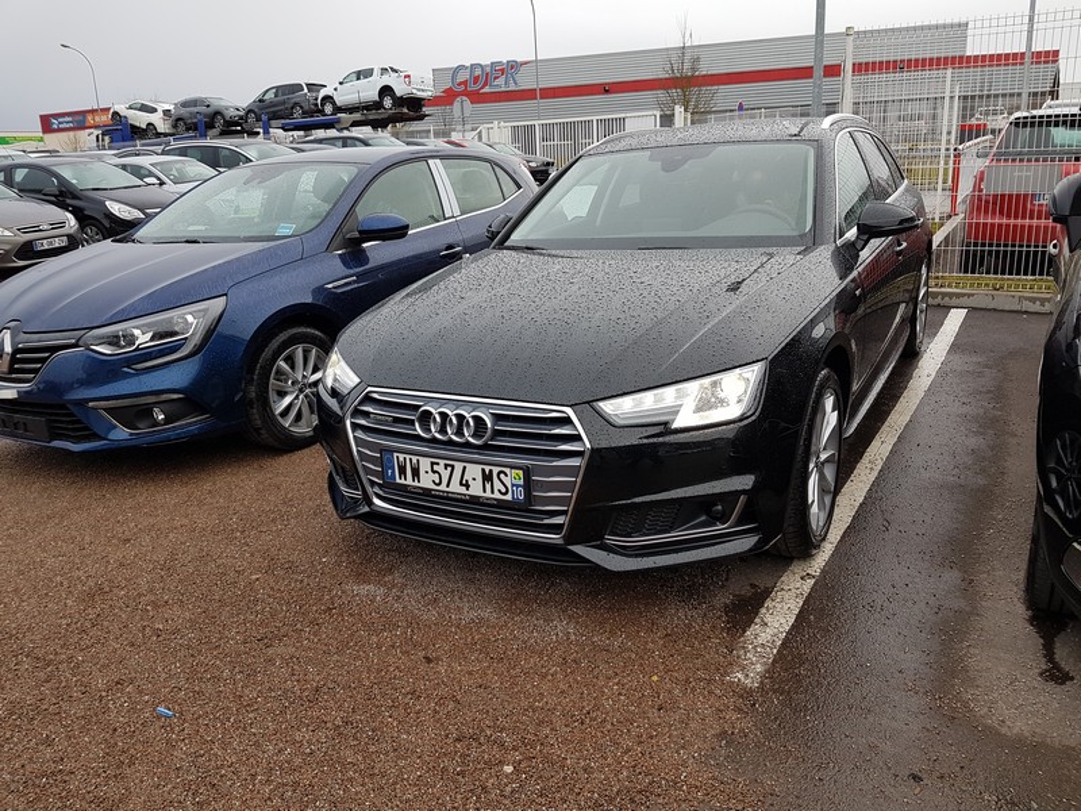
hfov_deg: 67.3
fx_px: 812
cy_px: 406
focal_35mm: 26
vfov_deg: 53.1
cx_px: 540
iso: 40
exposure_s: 1/193
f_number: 1.7
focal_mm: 4.2
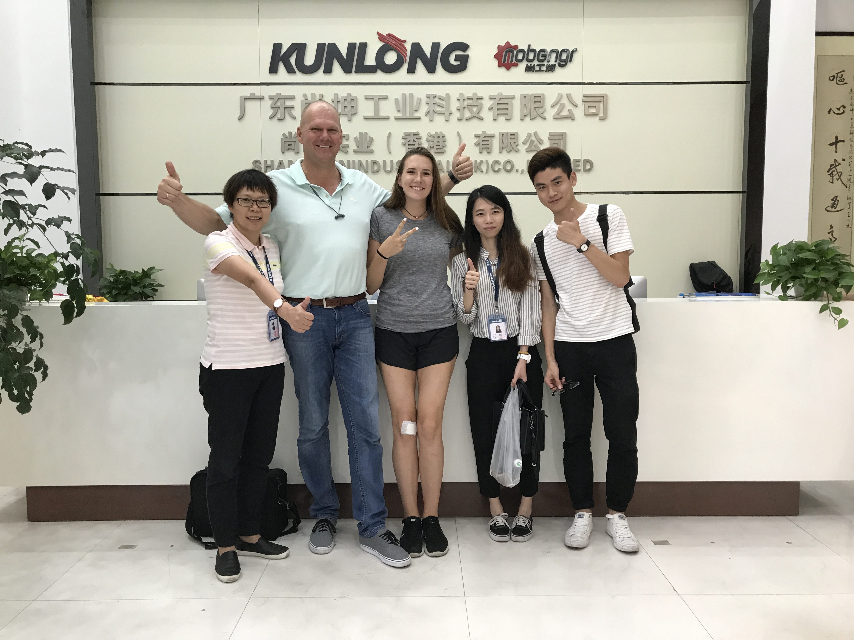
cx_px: 427
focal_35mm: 28
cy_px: 320
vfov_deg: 49.7
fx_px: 691
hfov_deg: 63.4
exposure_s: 1/25
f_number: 1.8
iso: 40
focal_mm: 3.99
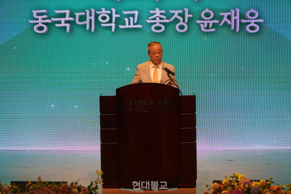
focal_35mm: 158
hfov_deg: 13.0
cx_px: 146
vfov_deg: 8.7
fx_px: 1273
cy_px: 97
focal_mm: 105
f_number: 4
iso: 640
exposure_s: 1/200
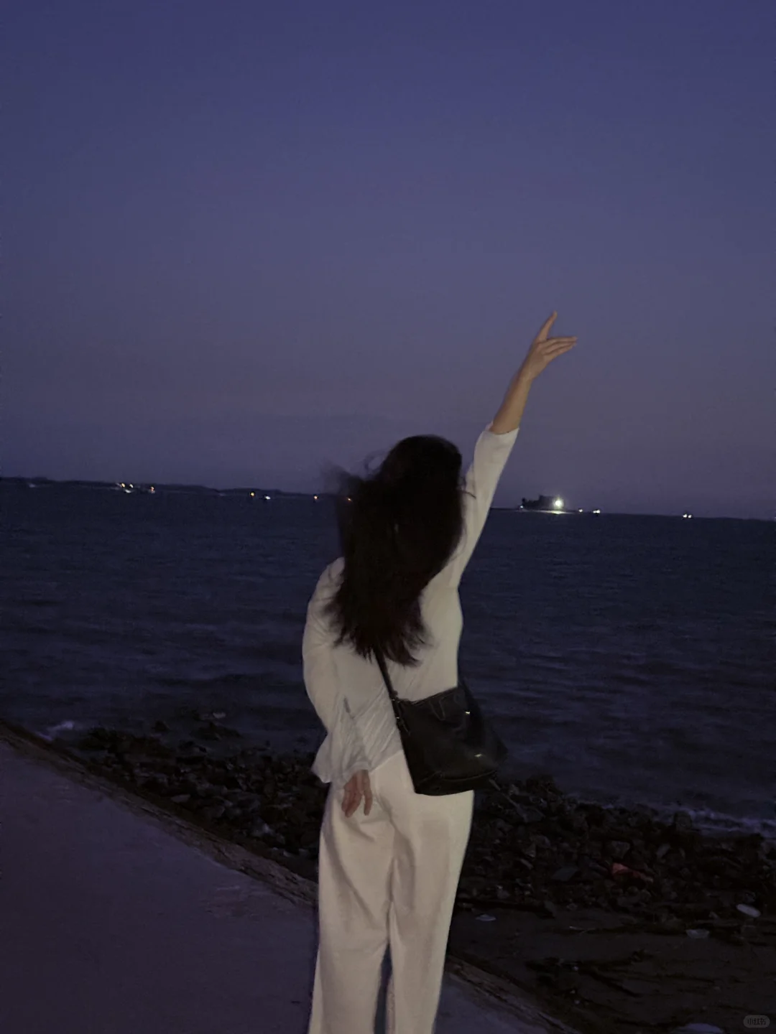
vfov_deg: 39.7
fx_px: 1435
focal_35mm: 48
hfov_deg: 30.3
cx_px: 388
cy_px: 517
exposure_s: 1/15
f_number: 1.78
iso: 3200
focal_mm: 6.76
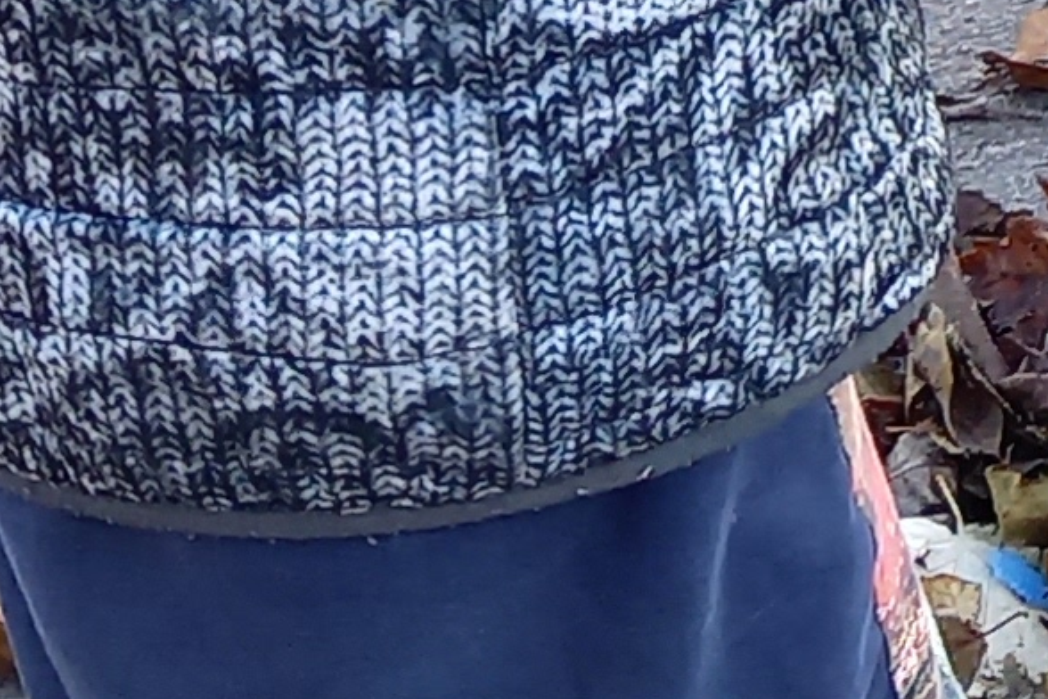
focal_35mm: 177
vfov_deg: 7.6
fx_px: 5152
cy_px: -455
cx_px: 2242
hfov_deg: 10.5
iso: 80
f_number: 2
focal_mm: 4.6
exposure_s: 1/100
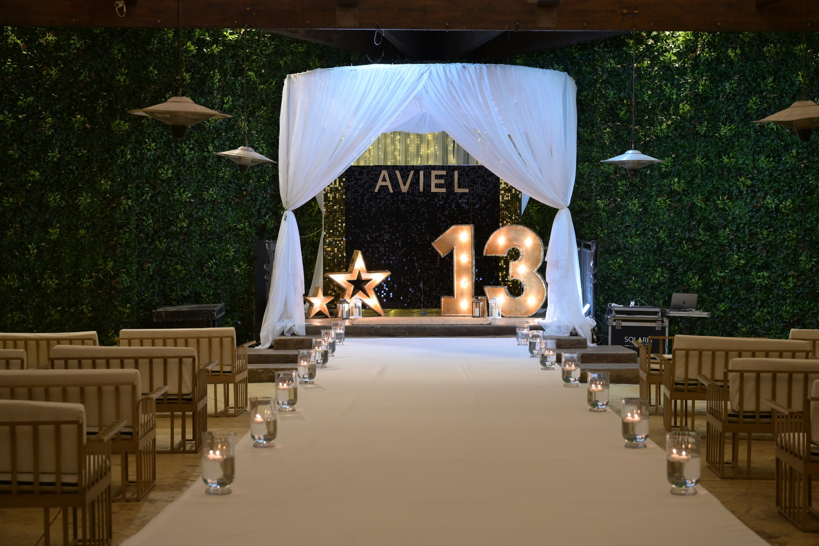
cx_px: 410
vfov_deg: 23.8
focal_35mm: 57
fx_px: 1297
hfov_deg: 35.0
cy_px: 273
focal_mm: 57
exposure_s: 1/200
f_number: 4.5
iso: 1600
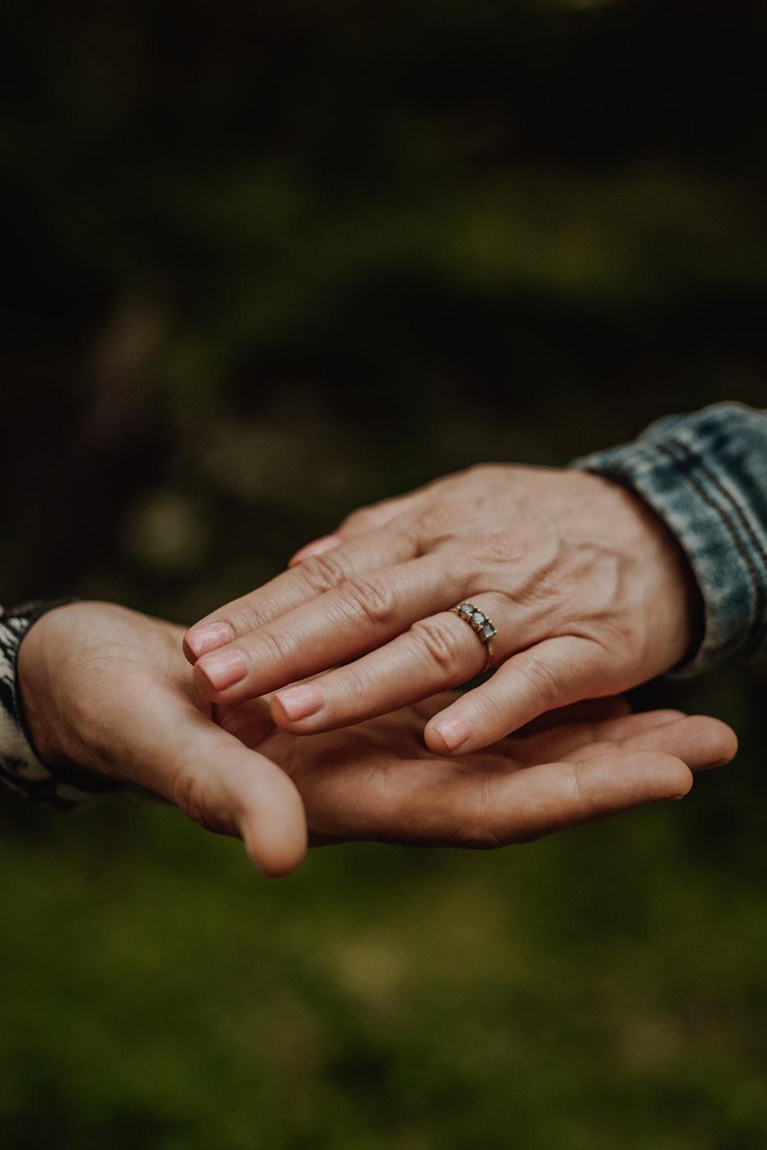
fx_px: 1661
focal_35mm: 52
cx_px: 384
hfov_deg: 26.0
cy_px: 575
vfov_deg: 38.2
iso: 1600
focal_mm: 35
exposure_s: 1/2500
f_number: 1.8
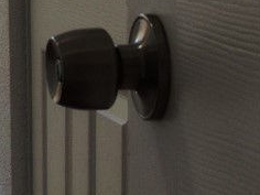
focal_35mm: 208
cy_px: -111
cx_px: -302
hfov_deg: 8.8
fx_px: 1562
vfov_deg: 7.0
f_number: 3.8
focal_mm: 8.6
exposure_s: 1/60
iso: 100
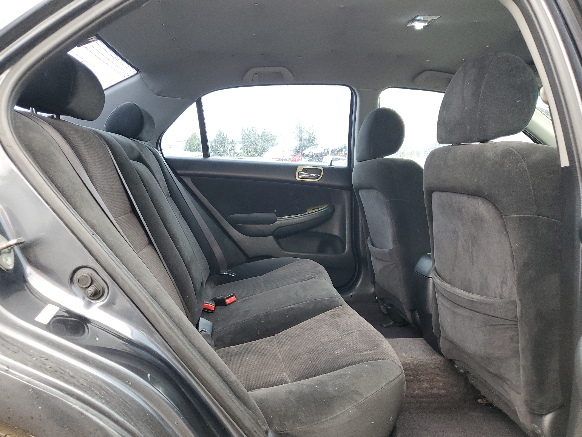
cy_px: 225
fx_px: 454
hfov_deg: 65.3
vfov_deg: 51.4
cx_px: 292
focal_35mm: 27
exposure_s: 1/120
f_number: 1.5
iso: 99
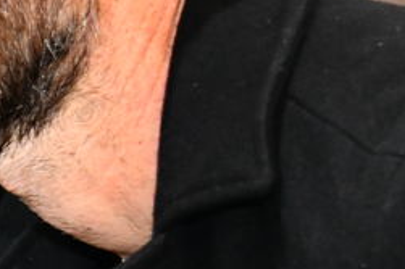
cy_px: 133
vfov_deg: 2.9
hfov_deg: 4.3
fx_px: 5329
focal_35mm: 474
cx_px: -474
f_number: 5.6
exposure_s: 1/100
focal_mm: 85
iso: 2500
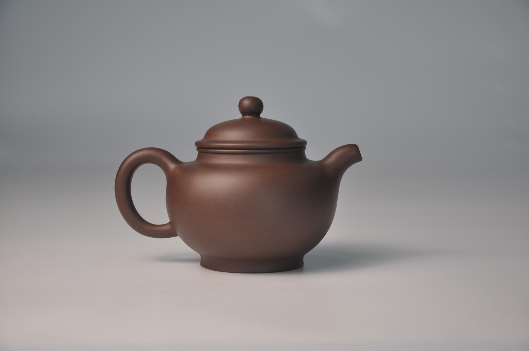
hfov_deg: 28.1
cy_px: 176
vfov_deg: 18.9
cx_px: 264
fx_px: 1056
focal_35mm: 72
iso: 400
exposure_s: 1/100
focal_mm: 48
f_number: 5
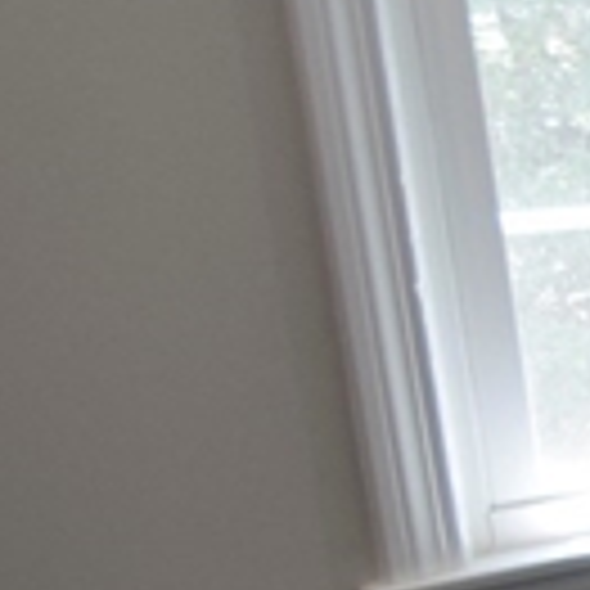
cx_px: 2157
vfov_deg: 17.4
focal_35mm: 100
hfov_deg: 9.1
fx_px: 1928
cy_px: 354
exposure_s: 1/60
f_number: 4
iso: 400
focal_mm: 10
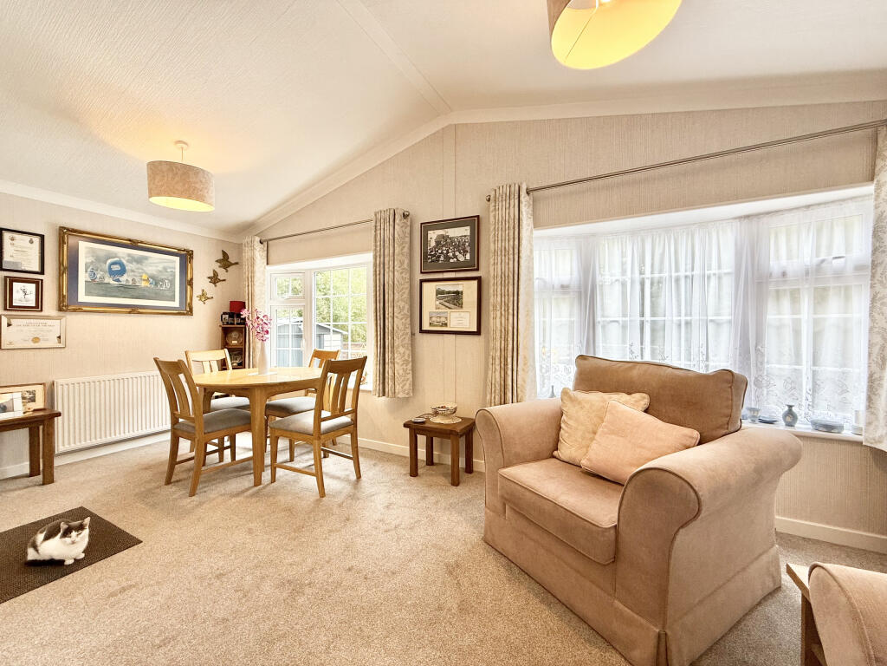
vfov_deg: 85.7
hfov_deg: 102.1
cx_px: 444
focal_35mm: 14
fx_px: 359
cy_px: 333
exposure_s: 1/99
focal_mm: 2.22
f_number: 2.2
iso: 125
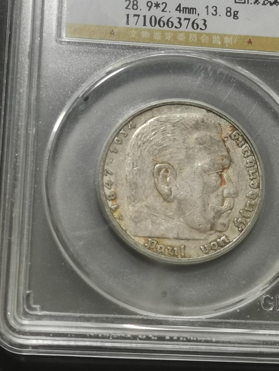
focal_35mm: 102
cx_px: 160
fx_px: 1096
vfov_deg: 19.2
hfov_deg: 14.5
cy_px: 116
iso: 64
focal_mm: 5.58
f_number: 1.8
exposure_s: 1/100
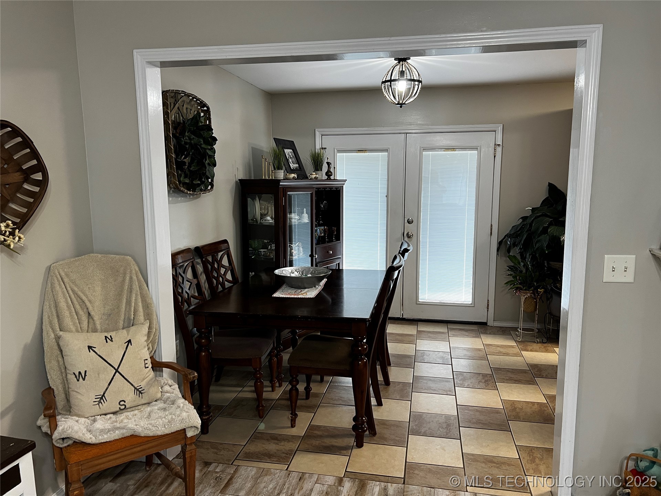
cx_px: 330
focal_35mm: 26
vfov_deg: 53.1
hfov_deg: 67.3
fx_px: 496
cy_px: 248
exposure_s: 1/60
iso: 125
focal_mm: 5.7
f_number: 1.5
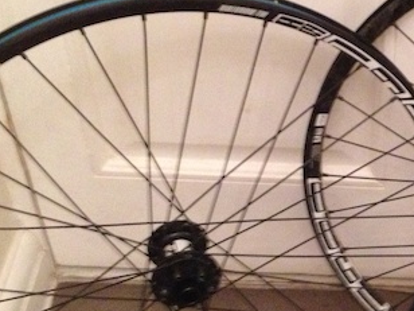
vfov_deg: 16.2
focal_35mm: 91
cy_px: 175
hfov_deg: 21.1
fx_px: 1088
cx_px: 371
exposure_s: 1/17
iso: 640
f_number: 2.4
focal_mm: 4.28
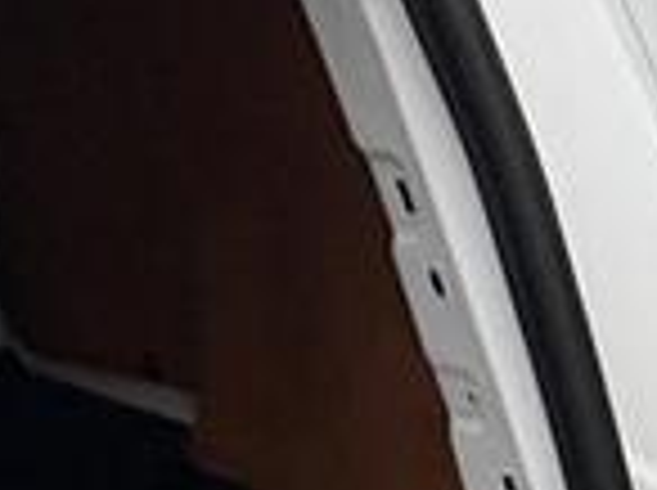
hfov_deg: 13.7
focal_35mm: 86
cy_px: 418
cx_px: 1692
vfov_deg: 16.9
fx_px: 1630
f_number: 2.2
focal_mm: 2.22
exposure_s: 1/99
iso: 125
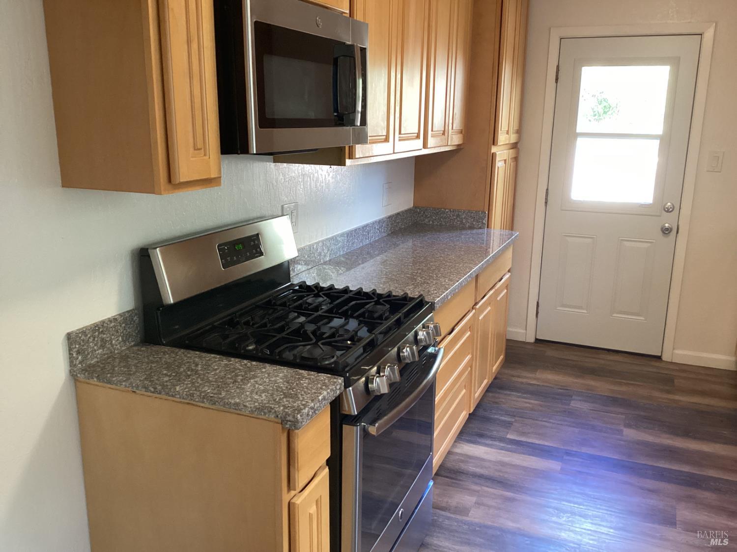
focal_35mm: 31
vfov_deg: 45.4
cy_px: 276
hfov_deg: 58.4
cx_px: 368
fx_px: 660
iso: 250
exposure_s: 1/60
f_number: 2.4
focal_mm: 3.3
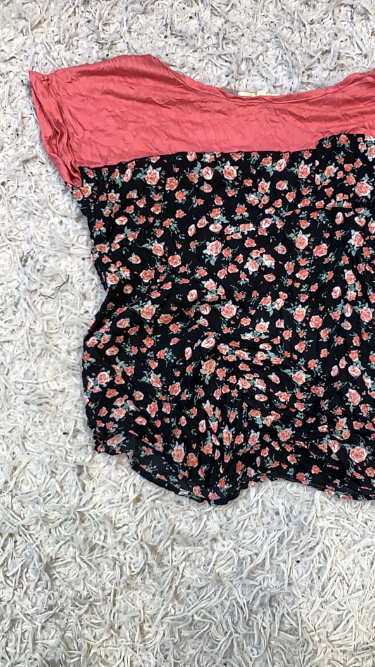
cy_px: 331
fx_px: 513
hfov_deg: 39.6
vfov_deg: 66.1
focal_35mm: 29
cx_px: 254
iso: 80
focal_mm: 4.25
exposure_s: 1/100
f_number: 1.8
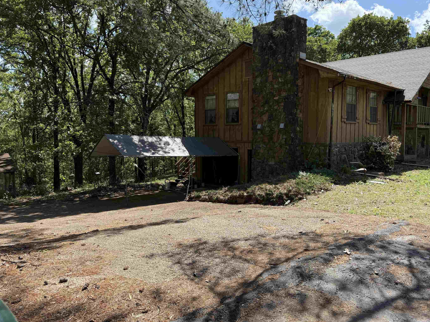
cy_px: 155
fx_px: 335
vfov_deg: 51.3
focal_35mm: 27
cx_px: 233
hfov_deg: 65.2
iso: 100
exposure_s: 1/2445
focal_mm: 6.76
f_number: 1.78
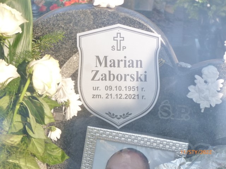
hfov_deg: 14.9
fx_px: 862
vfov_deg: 11.2
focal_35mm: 132
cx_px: 113
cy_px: 84
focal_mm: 23.6
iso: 160
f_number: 5
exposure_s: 1/250
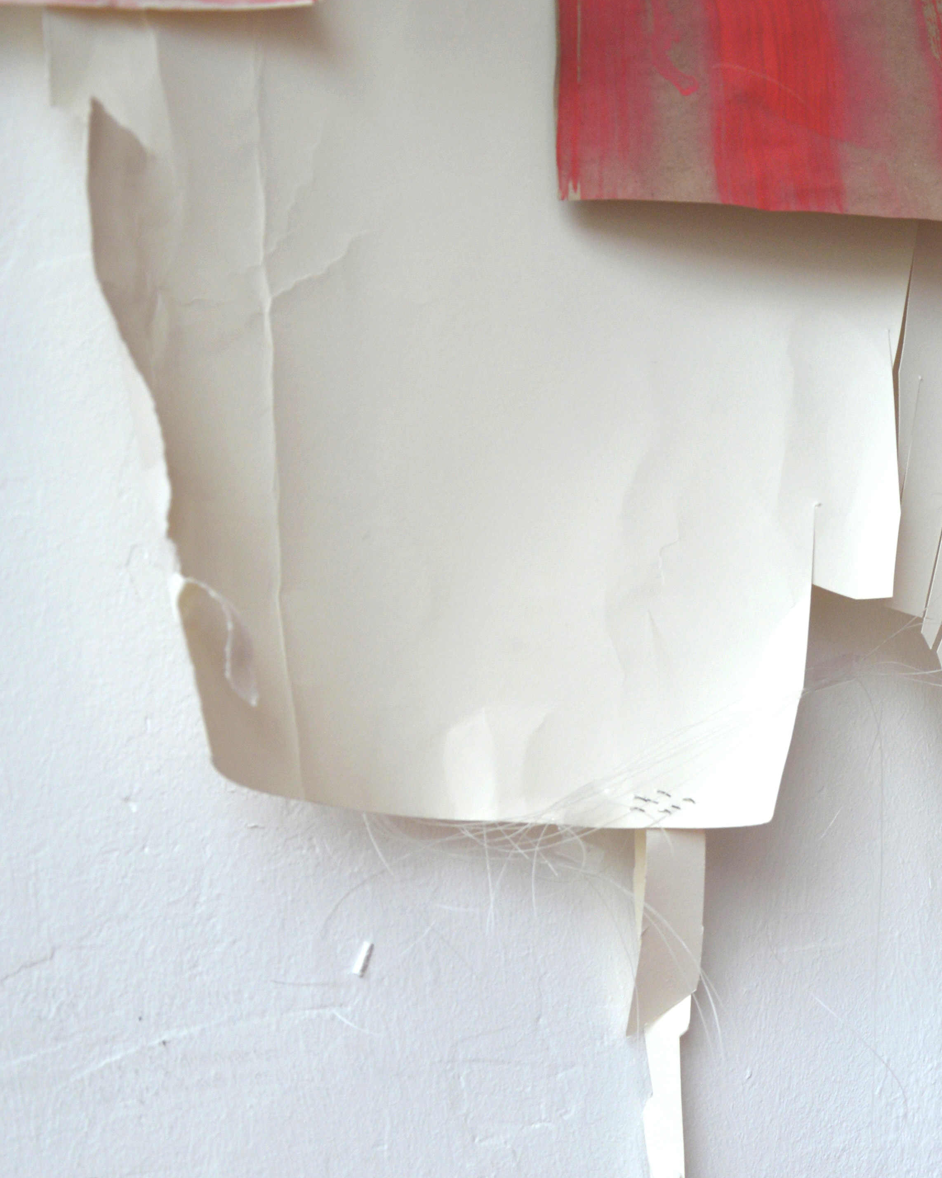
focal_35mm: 83
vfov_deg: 22.3
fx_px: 2893
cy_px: 1140
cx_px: 756
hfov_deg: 18.3
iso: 220
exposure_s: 1/125
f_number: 5.6
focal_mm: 28
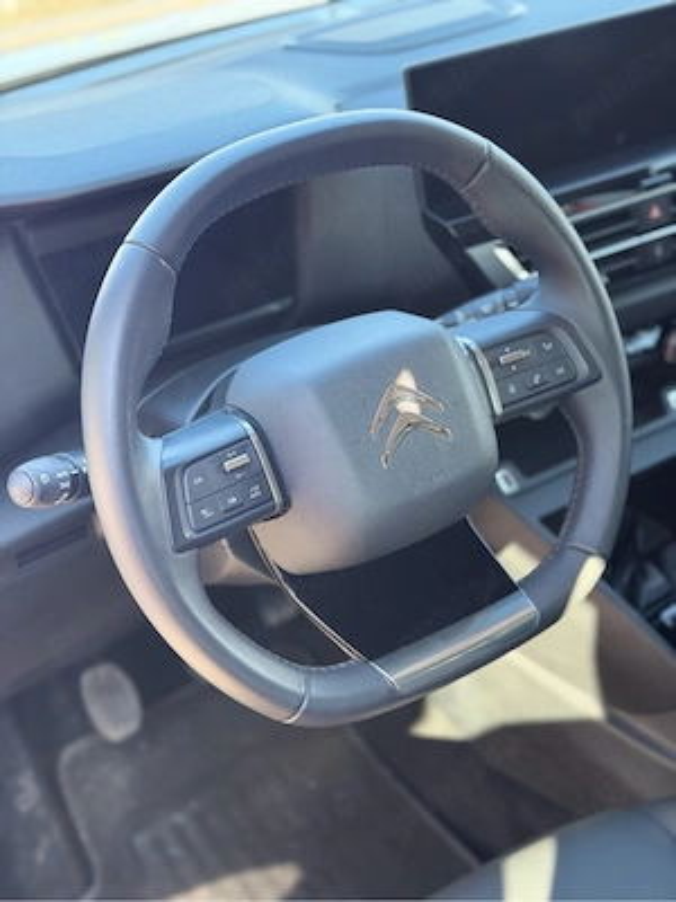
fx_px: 1250
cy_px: 451
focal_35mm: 48
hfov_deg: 30.3
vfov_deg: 39.7
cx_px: 338
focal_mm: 6.76
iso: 125
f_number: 1.78
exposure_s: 1/167
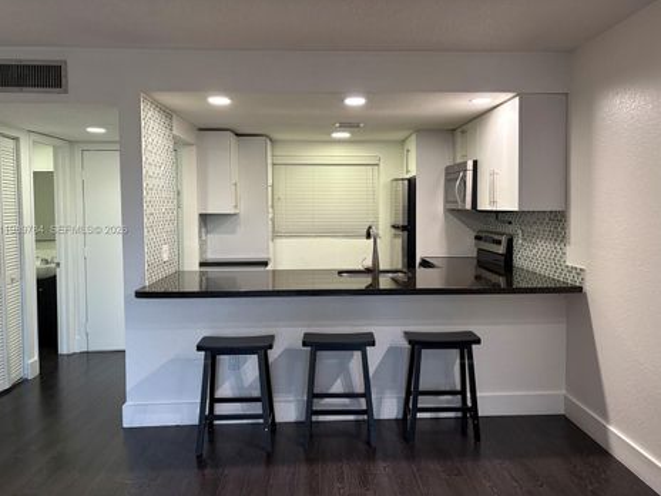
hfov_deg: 63.4
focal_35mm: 28
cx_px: 345
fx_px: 535
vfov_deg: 49.7
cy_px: 230
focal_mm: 5.96
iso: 200
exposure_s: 1/120
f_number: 1.6
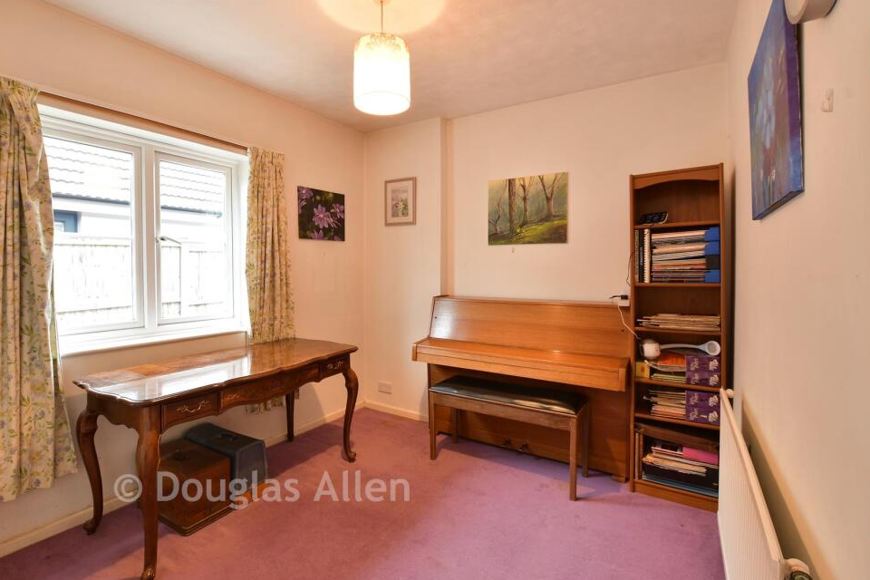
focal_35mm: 16
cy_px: 275
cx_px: 415
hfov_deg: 96.7
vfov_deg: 73.7
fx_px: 387
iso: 125
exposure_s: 1/2
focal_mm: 10
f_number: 8
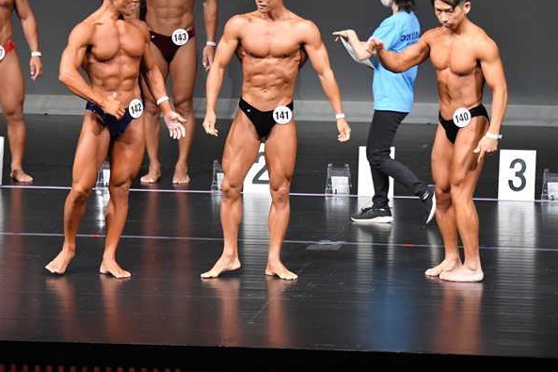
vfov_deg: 4.1
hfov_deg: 6.2
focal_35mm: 333
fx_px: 5160
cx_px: 234
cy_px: 134
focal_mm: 170
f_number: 5.6
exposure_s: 1/400
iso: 5000
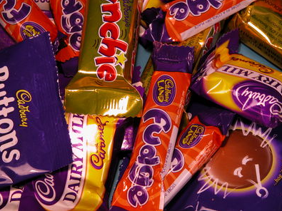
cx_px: 141
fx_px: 1327
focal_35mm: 163
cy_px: 105
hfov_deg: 12.1
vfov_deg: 9.1
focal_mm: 41.1
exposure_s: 1/59.9
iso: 100
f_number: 3.9
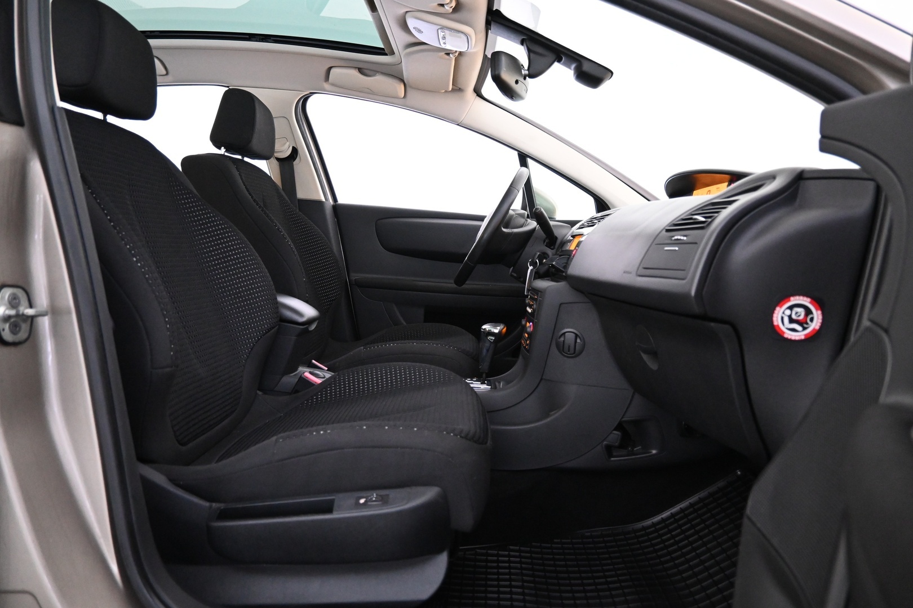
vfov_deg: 53.1
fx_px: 609
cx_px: 456
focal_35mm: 24
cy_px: 304
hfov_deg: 73.7
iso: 3600
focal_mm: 16
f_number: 3.5
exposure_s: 1/25
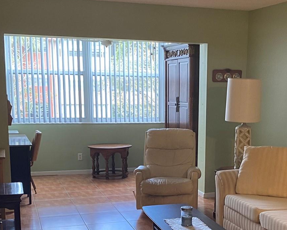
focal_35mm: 60
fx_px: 510
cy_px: 183
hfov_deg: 31.1
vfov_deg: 25.0
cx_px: 198
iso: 160
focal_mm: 4.25
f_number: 1.8
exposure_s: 1/60
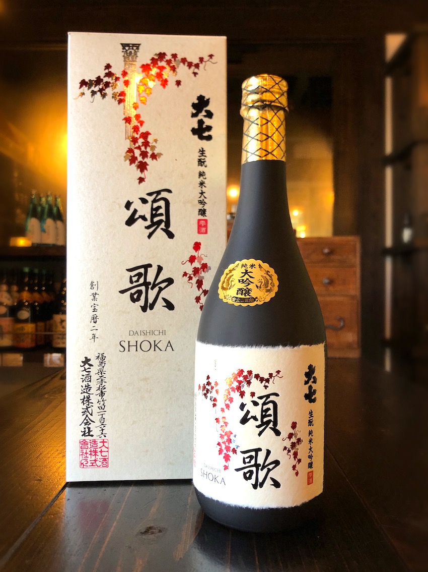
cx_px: 214
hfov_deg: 49.7
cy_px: 286
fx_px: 462
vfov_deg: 63.5
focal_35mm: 28
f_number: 1.8
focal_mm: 3.99
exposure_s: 1/33
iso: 32
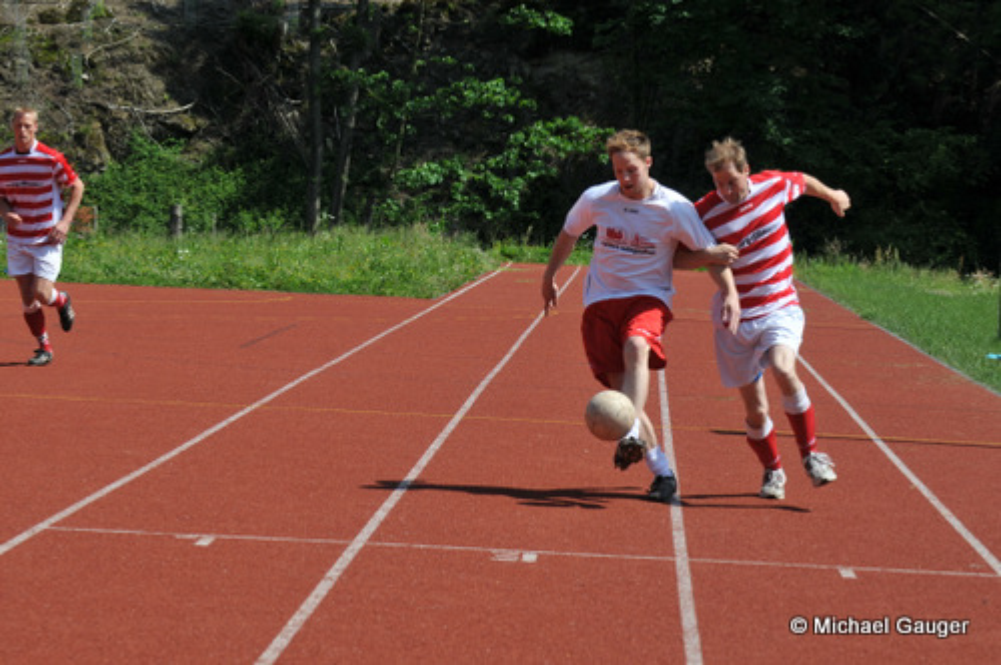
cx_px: 500
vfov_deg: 10.6
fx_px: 3582
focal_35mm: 129
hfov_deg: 15.9
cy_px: 332
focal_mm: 86
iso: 200
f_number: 8
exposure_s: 1/640
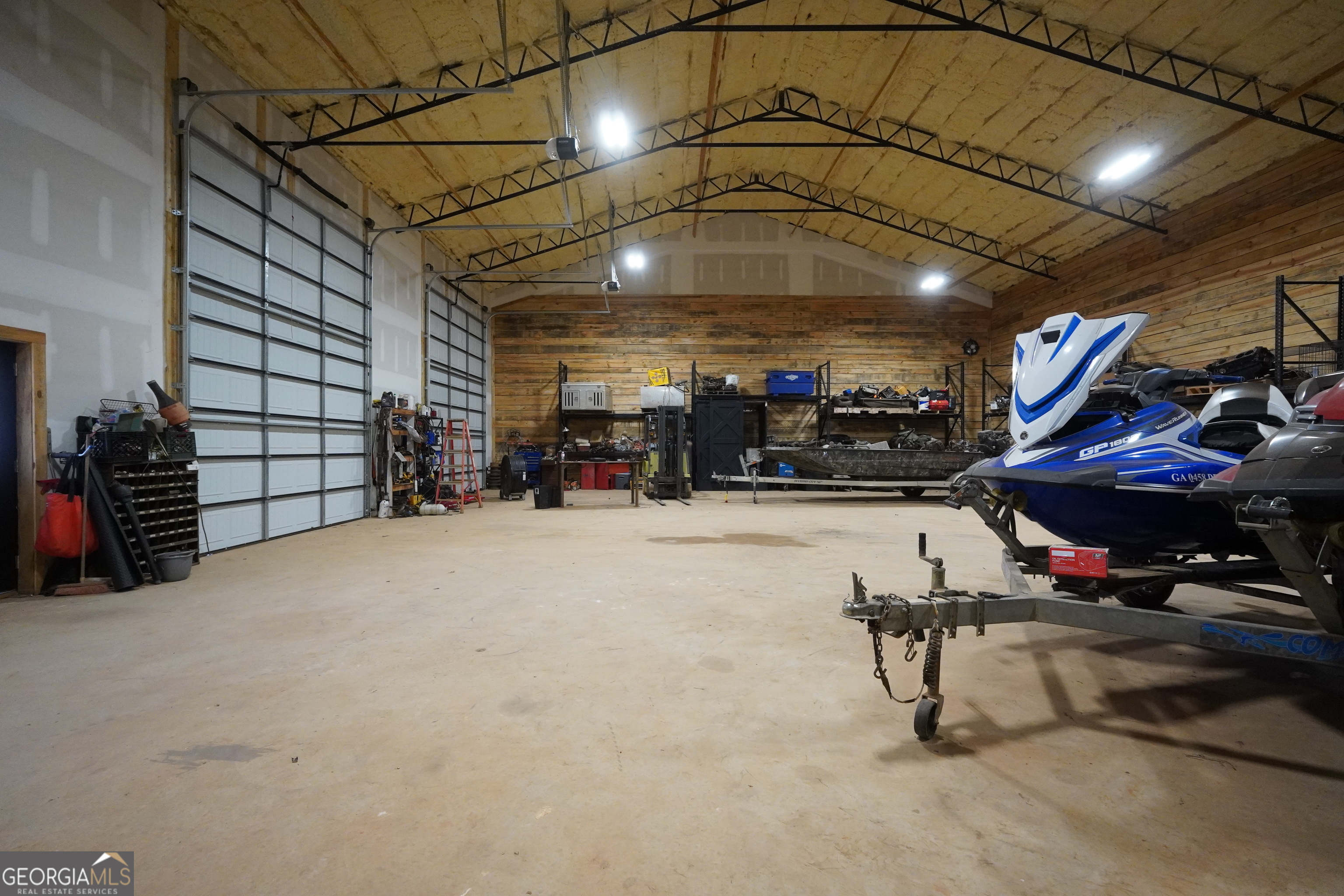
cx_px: 672
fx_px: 560
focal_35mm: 15
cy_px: 448
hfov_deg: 100.4
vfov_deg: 77.3
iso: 2500
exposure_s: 1/160
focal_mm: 10
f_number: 4
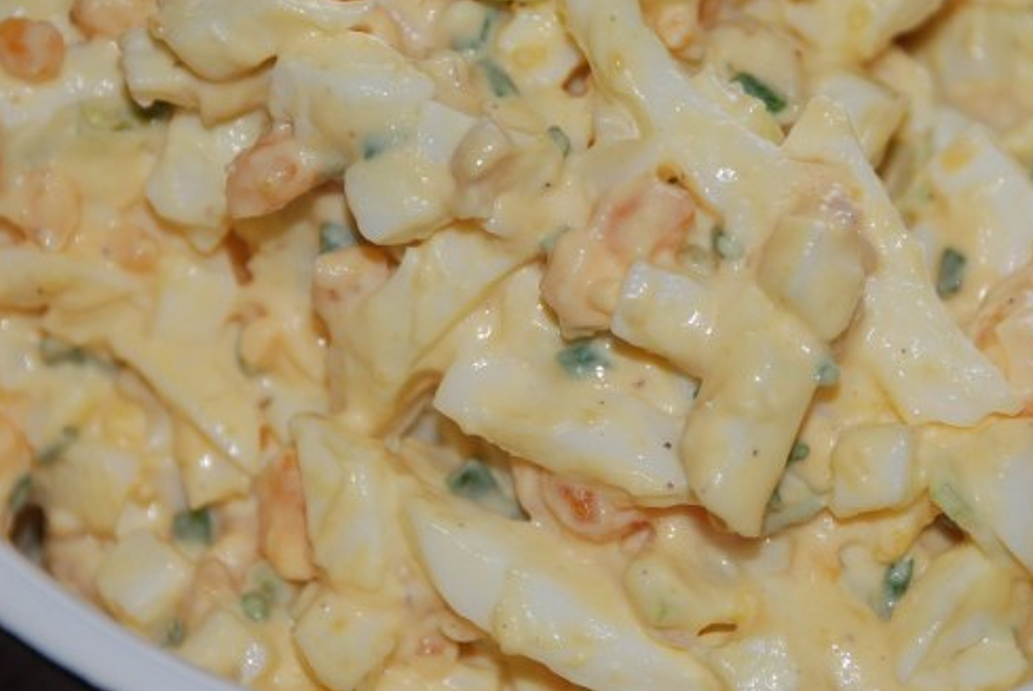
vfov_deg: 5.0
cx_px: 587
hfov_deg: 7.5
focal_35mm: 275
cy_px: 222
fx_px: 7898
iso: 160
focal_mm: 112
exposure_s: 1/60
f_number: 5.6
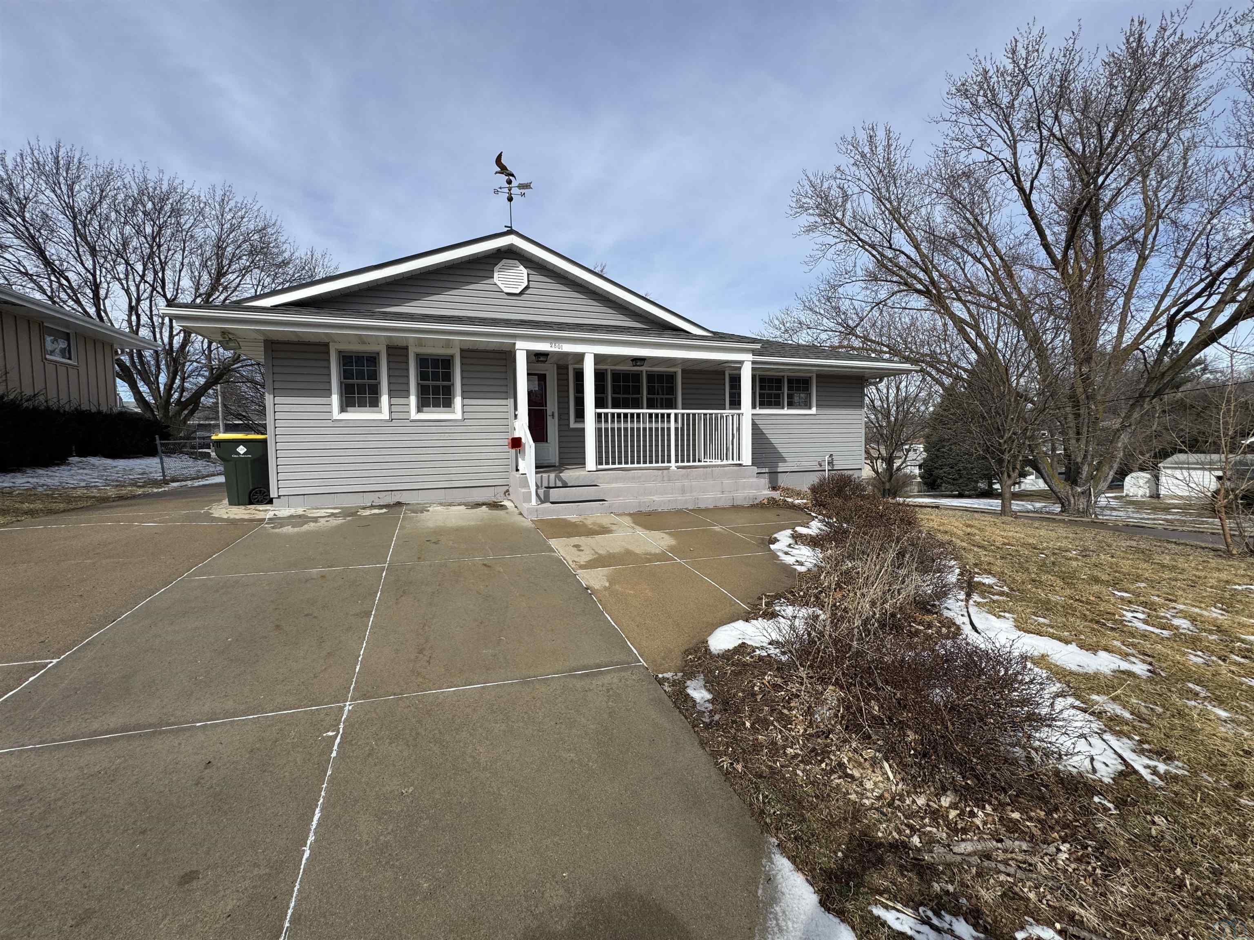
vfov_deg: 85.7
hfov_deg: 102.1
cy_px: 470
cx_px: 627
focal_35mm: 14
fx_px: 507
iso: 50
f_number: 2.2
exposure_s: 1/2415
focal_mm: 2.22
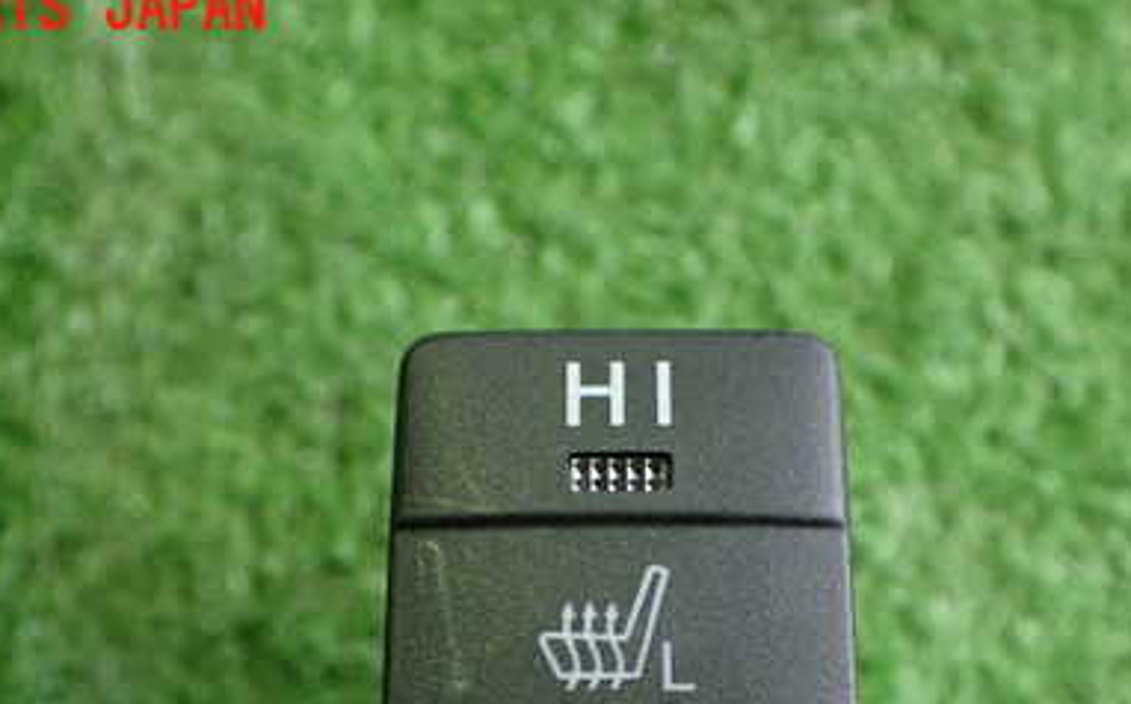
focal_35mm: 50
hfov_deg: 40.3
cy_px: 639
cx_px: 616
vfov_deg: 25.0
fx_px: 1540
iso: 800
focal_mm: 5.4
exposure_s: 1/60
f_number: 2.3
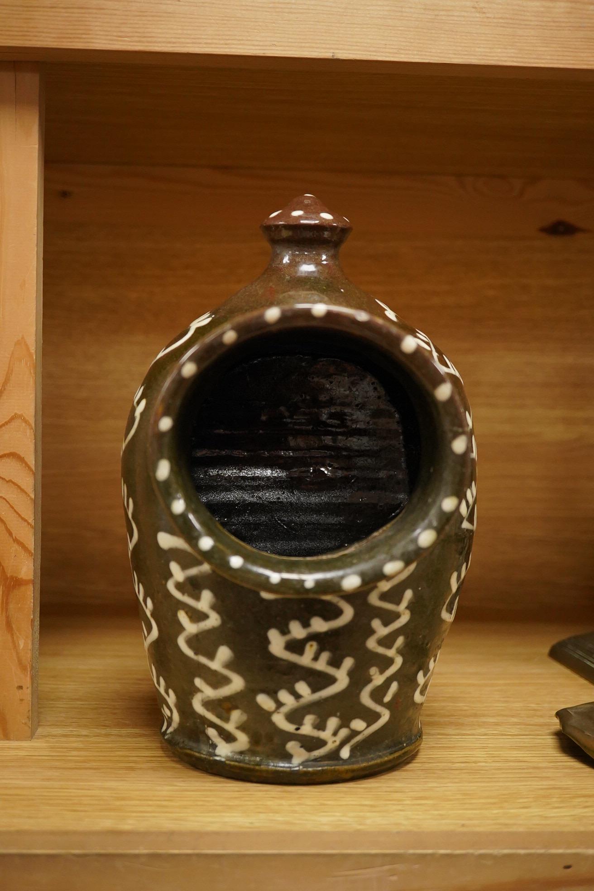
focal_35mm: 45
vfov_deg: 43.6
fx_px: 1114
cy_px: 446
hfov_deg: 29.9
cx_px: 297
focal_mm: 30
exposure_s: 1/320
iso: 2500
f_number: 5.6
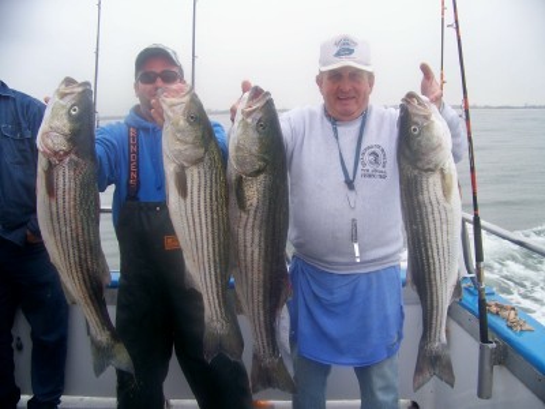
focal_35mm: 36
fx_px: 567
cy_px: 204
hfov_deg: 51.4
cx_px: 272
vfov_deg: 39.7
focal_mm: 5.85
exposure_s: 1/200
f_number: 2.8
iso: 64
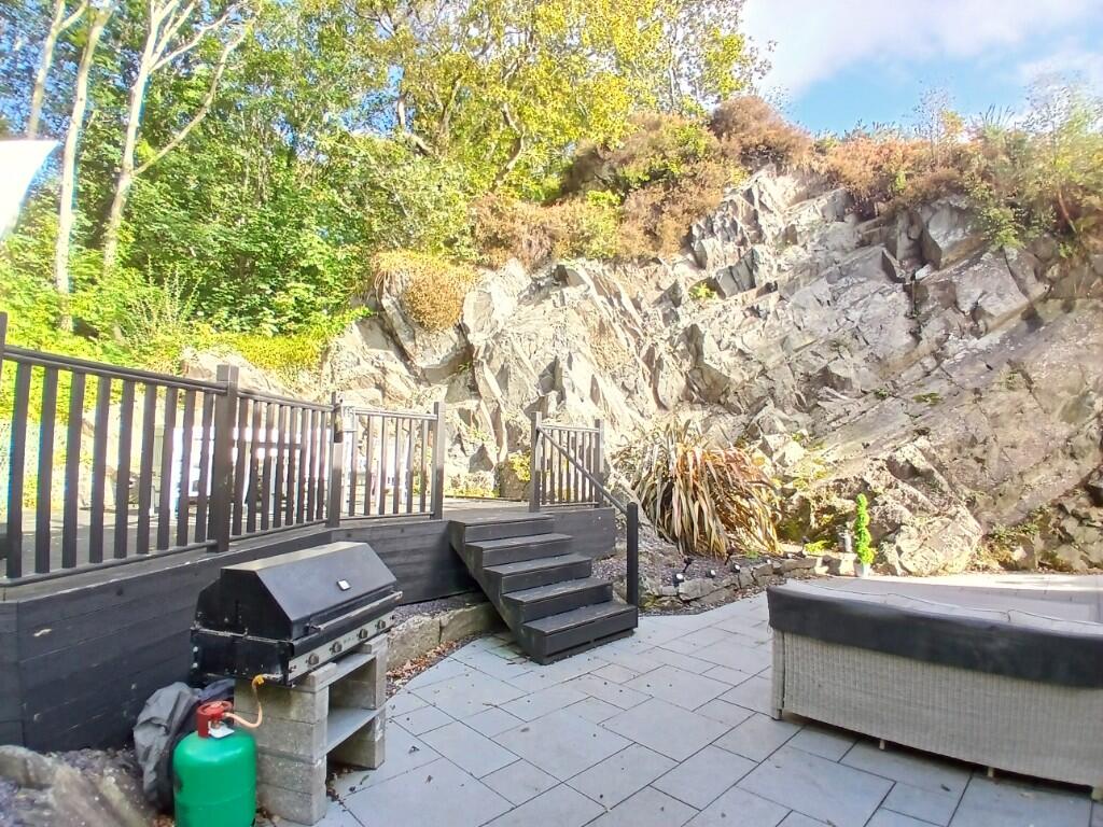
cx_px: 552
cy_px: 414
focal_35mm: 17
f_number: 2.2
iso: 50
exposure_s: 1/102
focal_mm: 1.4
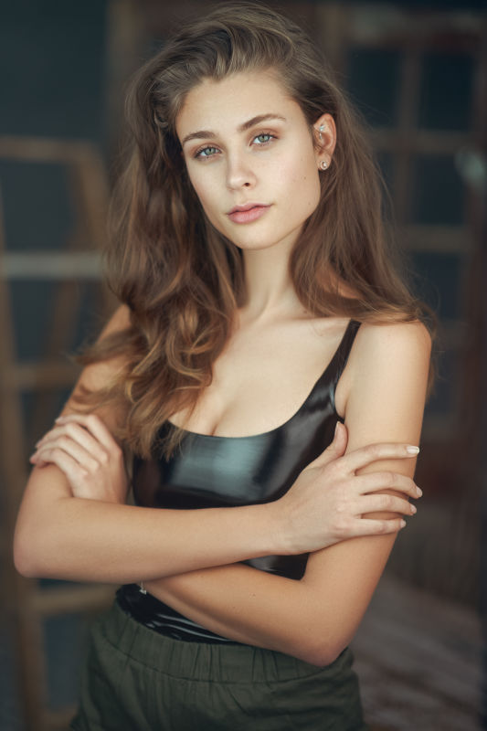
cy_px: 366
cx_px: 244
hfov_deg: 16.1
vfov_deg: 23.9
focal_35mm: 85
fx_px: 1725
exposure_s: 1/1250
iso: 200
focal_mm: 85
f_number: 1.4
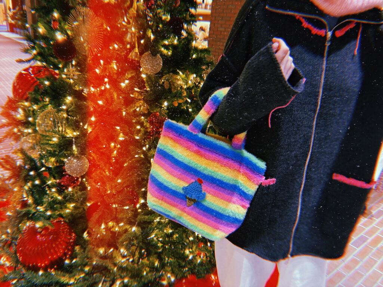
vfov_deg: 53.1
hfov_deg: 67.3
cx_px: 192
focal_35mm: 26
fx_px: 288
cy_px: 144
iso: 250
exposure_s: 1/50
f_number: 1.6
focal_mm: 5.96
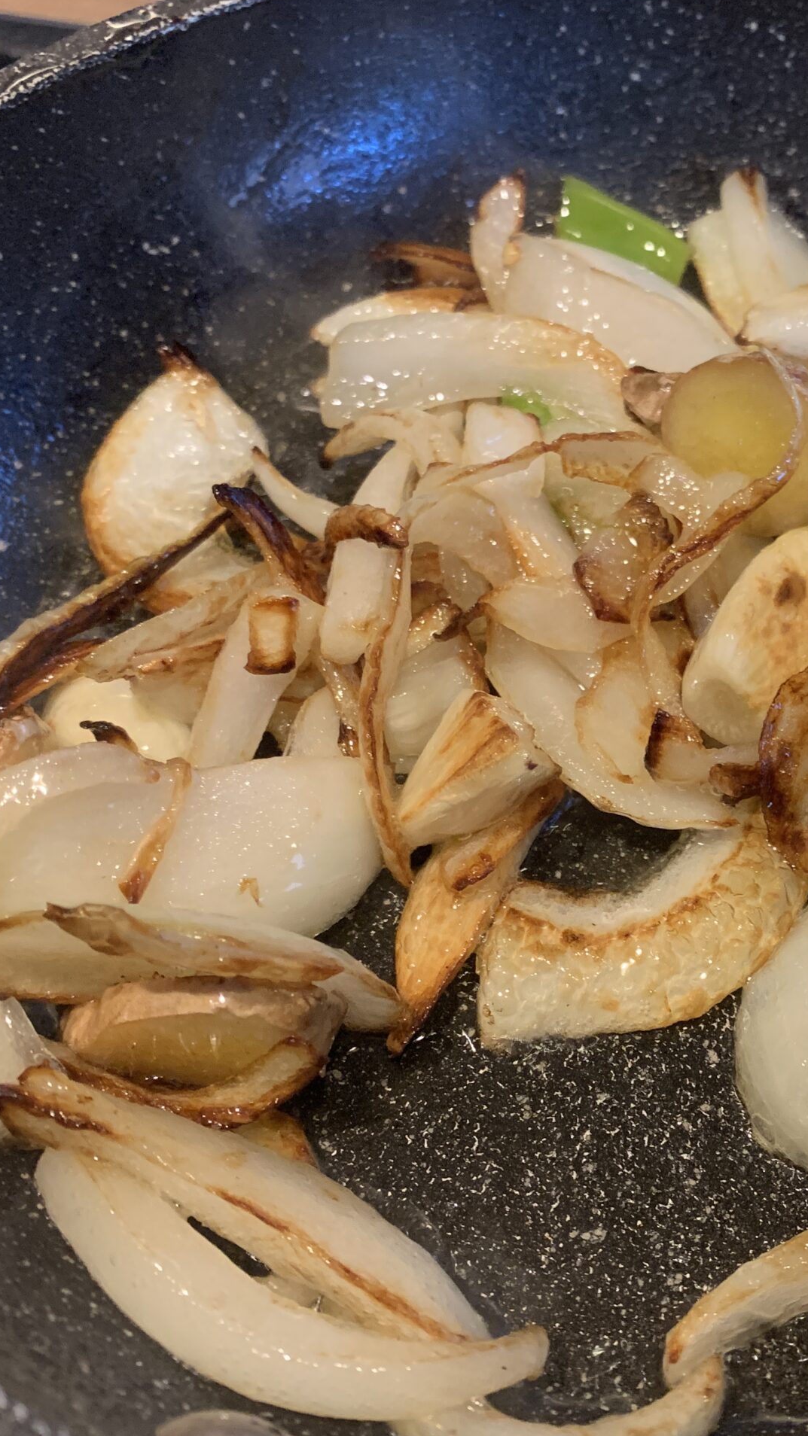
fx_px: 1448
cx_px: 670
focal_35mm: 38
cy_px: 714
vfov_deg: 52.8
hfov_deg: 30.3
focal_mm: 4.25
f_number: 1.8
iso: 320
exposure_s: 1/50
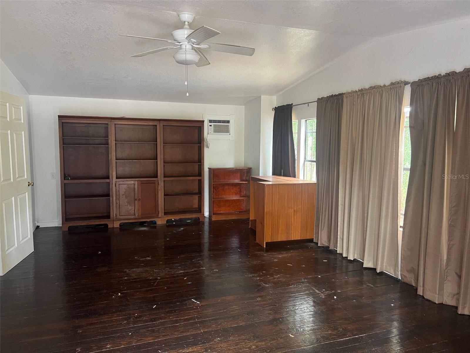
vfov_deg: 53.1
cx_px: 235
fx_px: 353
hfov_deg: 67.3
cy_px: 176
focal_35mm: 26
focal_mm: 5.7
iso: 400
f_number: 1.5
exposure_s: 1/60
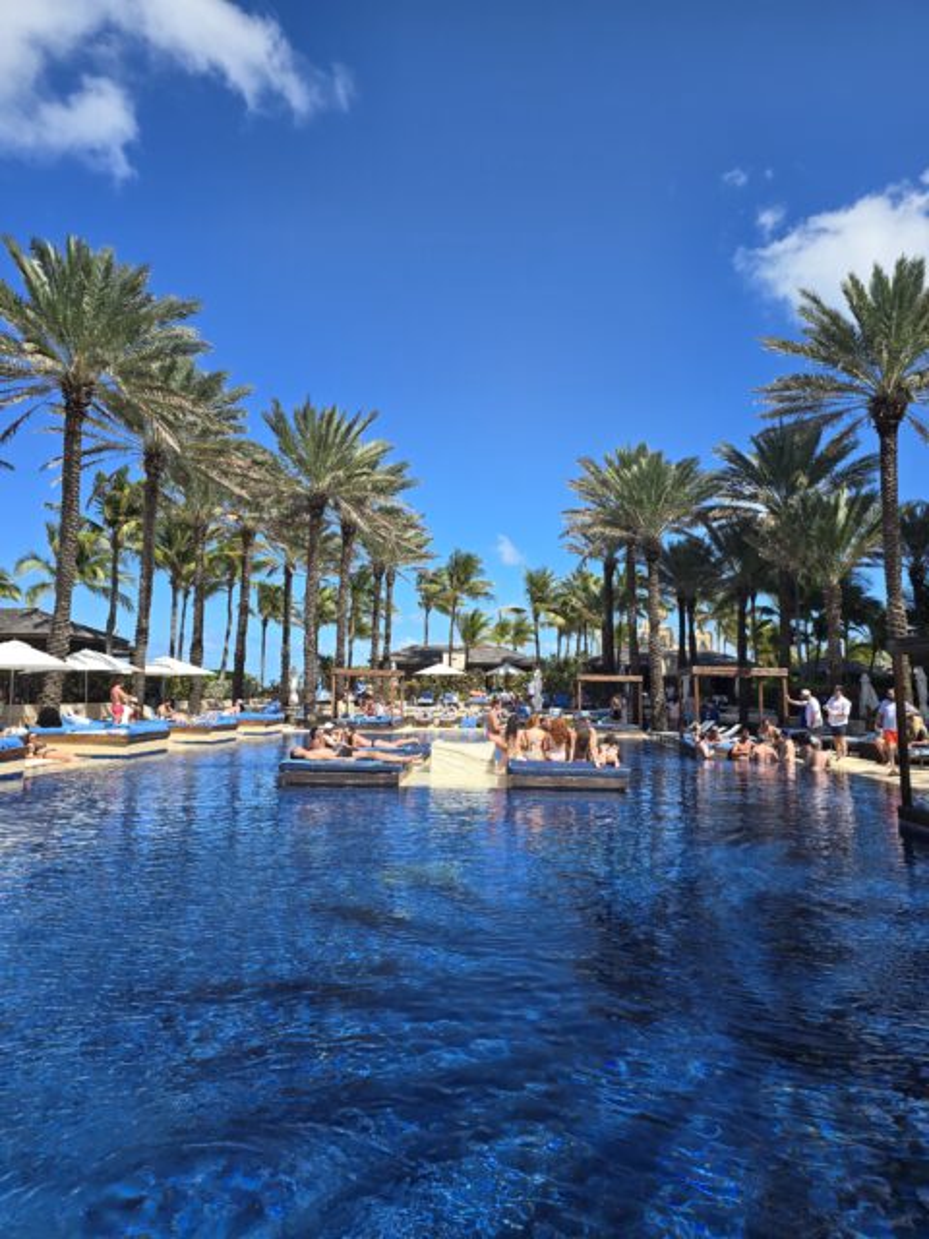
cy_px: 620
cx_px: 464
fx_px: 823
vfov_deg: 73.9
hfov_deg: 58.9
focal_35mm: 23
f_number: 1.7
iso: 12
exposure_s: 1/673
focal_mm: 6.3
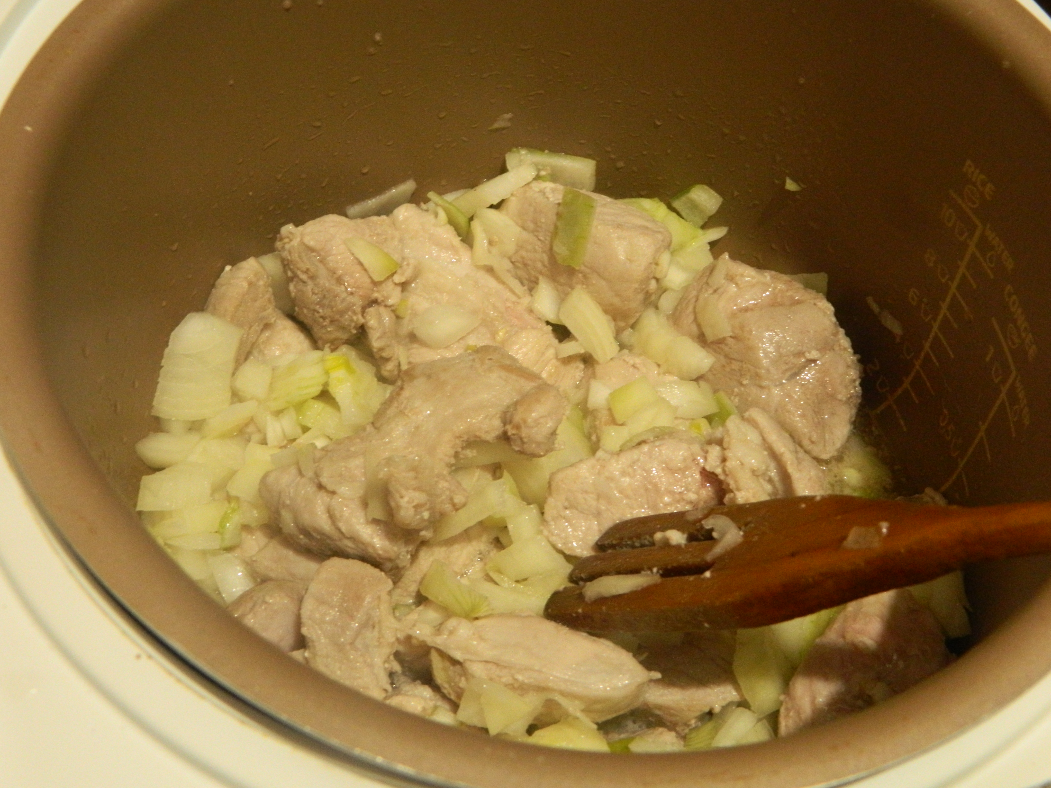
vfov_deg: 30.9
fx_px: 1427
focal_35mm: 47
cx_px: 526
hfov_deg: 40.4
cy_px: 394
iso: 450
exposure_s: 1/8
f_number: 3.6
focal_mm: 8.4
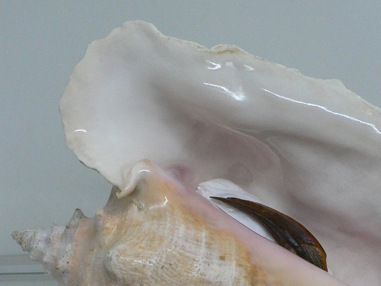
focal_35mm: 59
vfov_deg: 24.6
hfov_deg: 32.6
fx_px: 649
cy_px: 211
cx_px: 234
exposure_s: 1/60
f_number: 2.8
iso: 200
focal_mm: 4.6
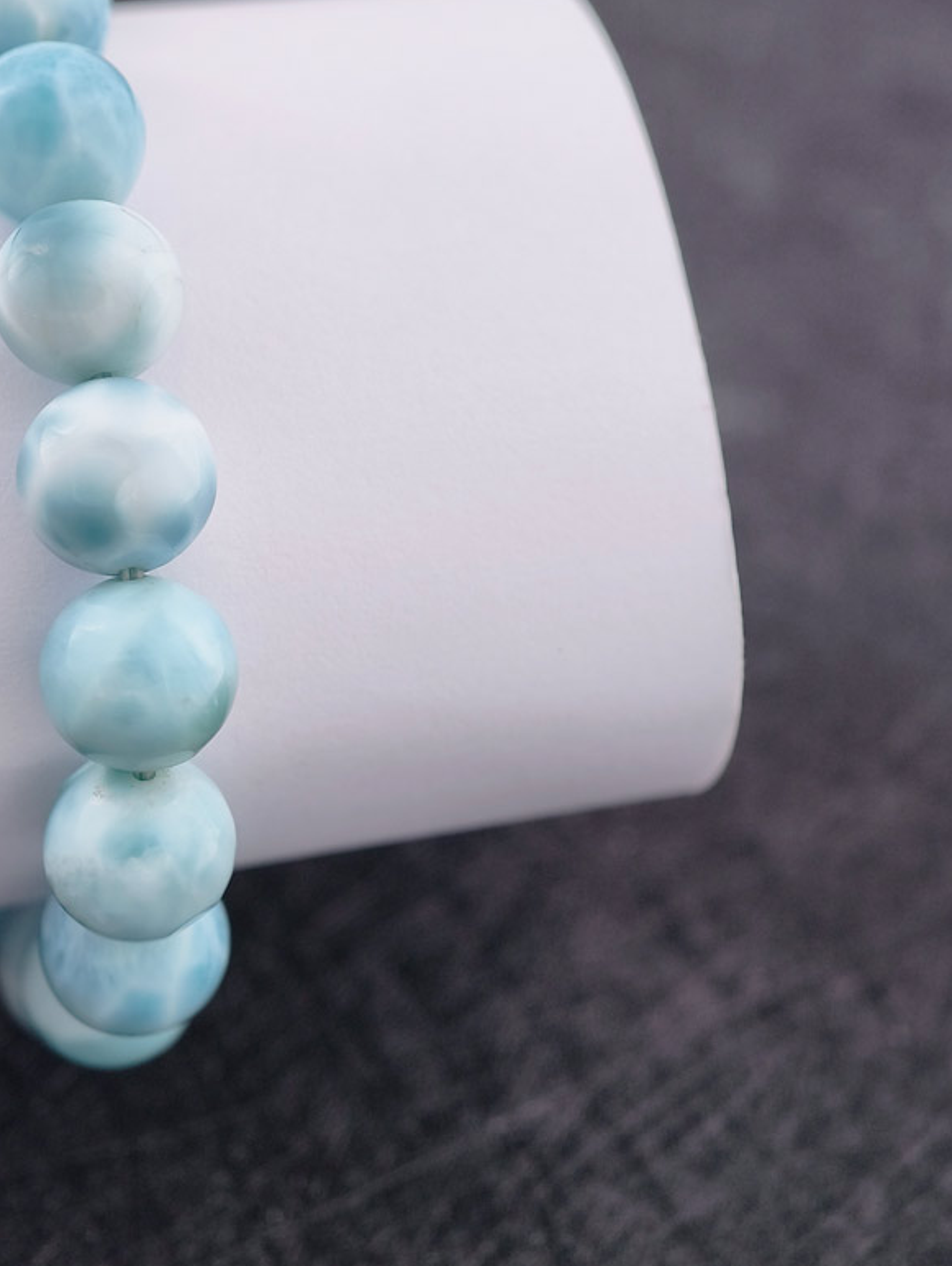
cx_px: 341
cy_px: 491
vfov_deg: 15.5
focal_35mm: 127
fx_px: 4647
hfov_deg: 11.7
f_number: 2.67
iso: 125
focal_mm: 22.48
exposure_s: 1/160
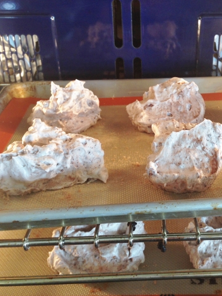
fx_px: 385
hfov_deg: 31.7
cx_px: 165
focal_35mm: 45
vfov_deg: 42.1
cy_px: 151
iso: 50
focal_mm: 4.12
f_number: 2.4
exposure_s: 1/20
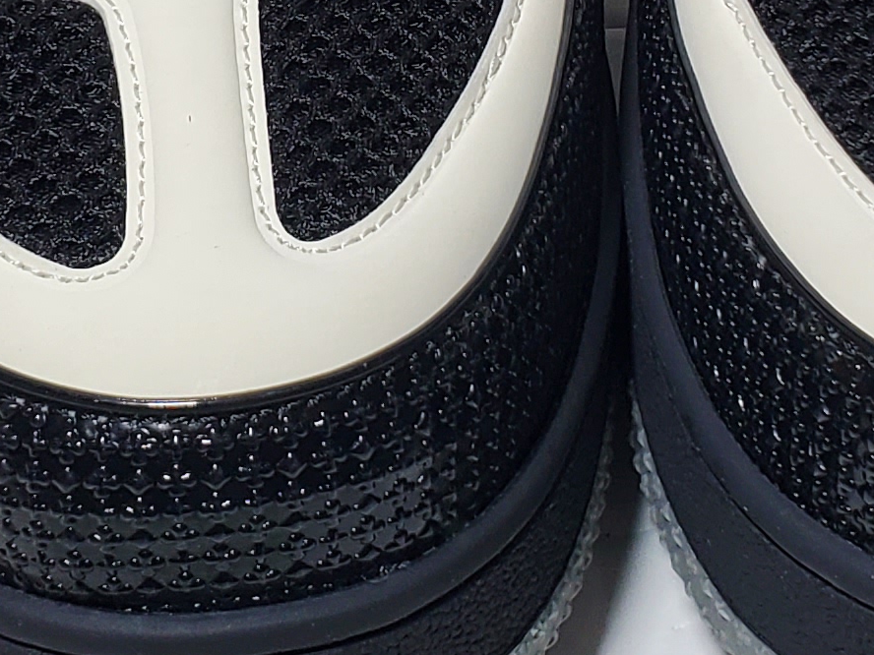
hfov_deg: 16.6
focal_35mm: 118
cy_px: -315
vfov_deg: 12.0
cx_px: 632
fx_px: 2979
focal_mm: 4.3
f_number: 2.4
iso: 50
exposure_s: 1/223
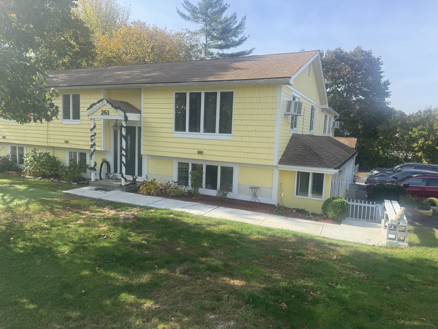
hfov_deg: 71.6
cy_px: 164
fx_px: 304
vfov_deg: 56.8
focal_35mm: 24
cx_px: 219
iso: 80
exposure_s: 1/1767
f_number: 1.78
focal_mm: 6.76
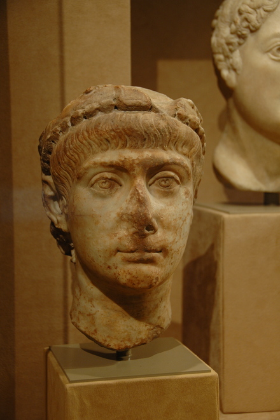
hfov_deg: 17.5
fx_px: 911
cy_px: 210
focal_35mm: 78
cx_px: 140
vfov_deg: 26.0
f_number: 4.8
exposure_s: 1/15
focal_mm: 52
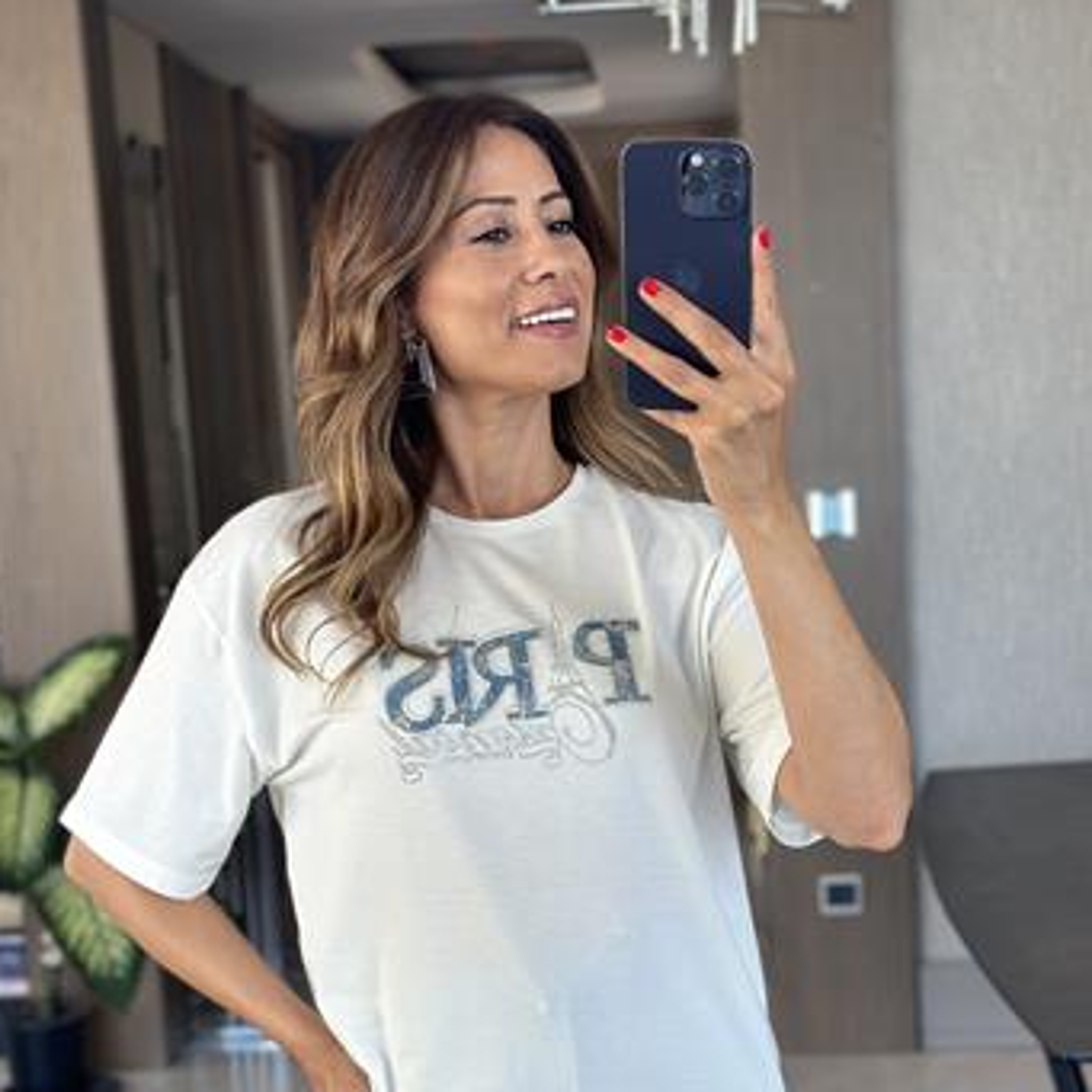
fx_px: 2248
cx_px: 548
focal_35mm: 63
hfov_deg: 27.3
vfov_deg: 27.0
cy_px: 775
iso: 100
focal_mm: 6.86
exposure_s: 1/153
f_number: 1.78
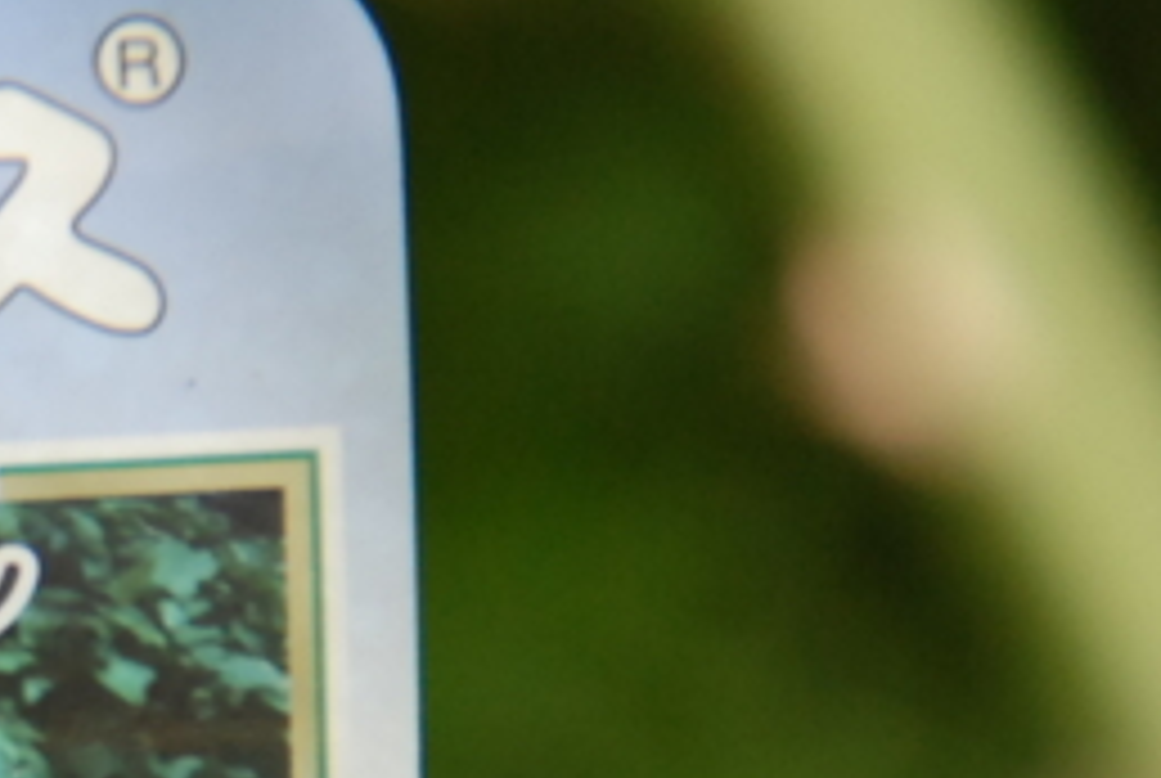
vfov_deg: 1.0
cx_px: -320
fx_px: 45163
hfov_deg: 1.5
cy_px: 872
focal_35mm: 1398
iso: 800
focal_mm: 300
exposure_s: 1/60
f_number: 7.1
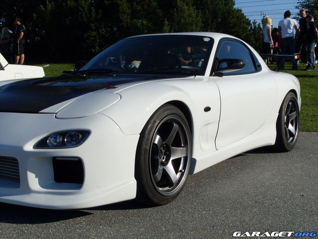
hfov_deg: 32.2
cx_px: 159
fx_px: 551
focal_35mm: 60
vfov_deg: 24.4
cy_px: 120
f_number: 9.9
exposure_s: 1/250
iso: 80
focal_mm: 9.9
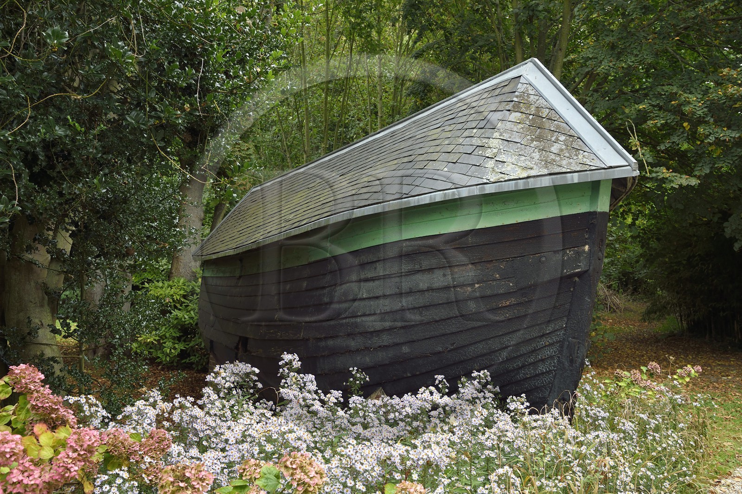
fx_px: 700
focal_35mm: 34
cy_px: 247
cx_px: 371
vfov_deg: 38.8
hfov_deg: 55.8
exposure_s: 1/80
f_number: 9
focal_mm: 34
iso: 800
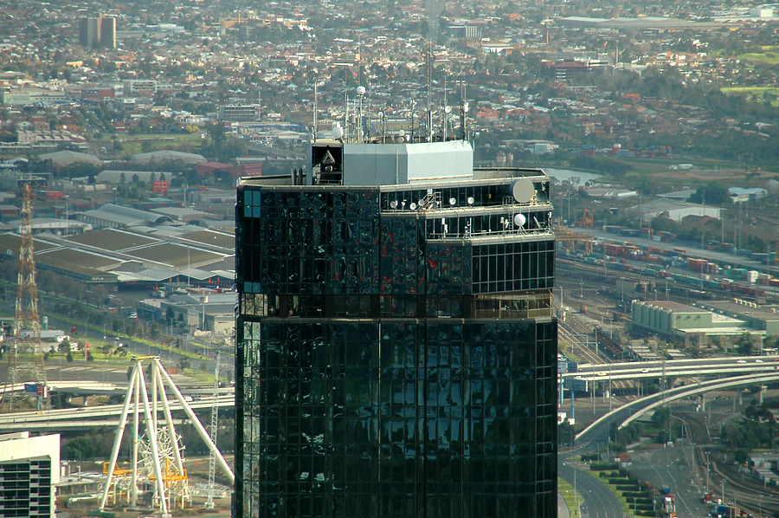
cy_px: 259
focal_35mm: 300
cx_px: 390
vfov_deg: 4.6
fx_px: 6485
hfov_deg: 6.9
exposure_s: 1/160
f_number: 6.3
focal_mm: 200
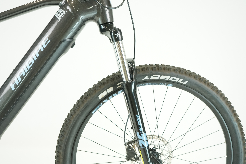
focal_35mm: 39
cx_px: 130
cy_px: 87
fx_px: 266
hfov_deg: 49.5
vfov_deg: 34.2
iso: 2500
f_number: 5
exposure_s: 1/200
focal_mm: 36
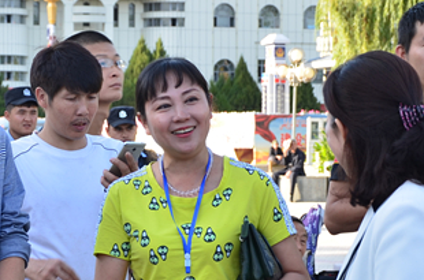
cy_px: 207
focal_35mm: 155
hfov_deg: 13.2
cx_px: 118
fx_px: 1821
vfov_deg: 8.8
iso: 100
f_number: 5.6
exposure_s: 1/80
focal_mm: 40
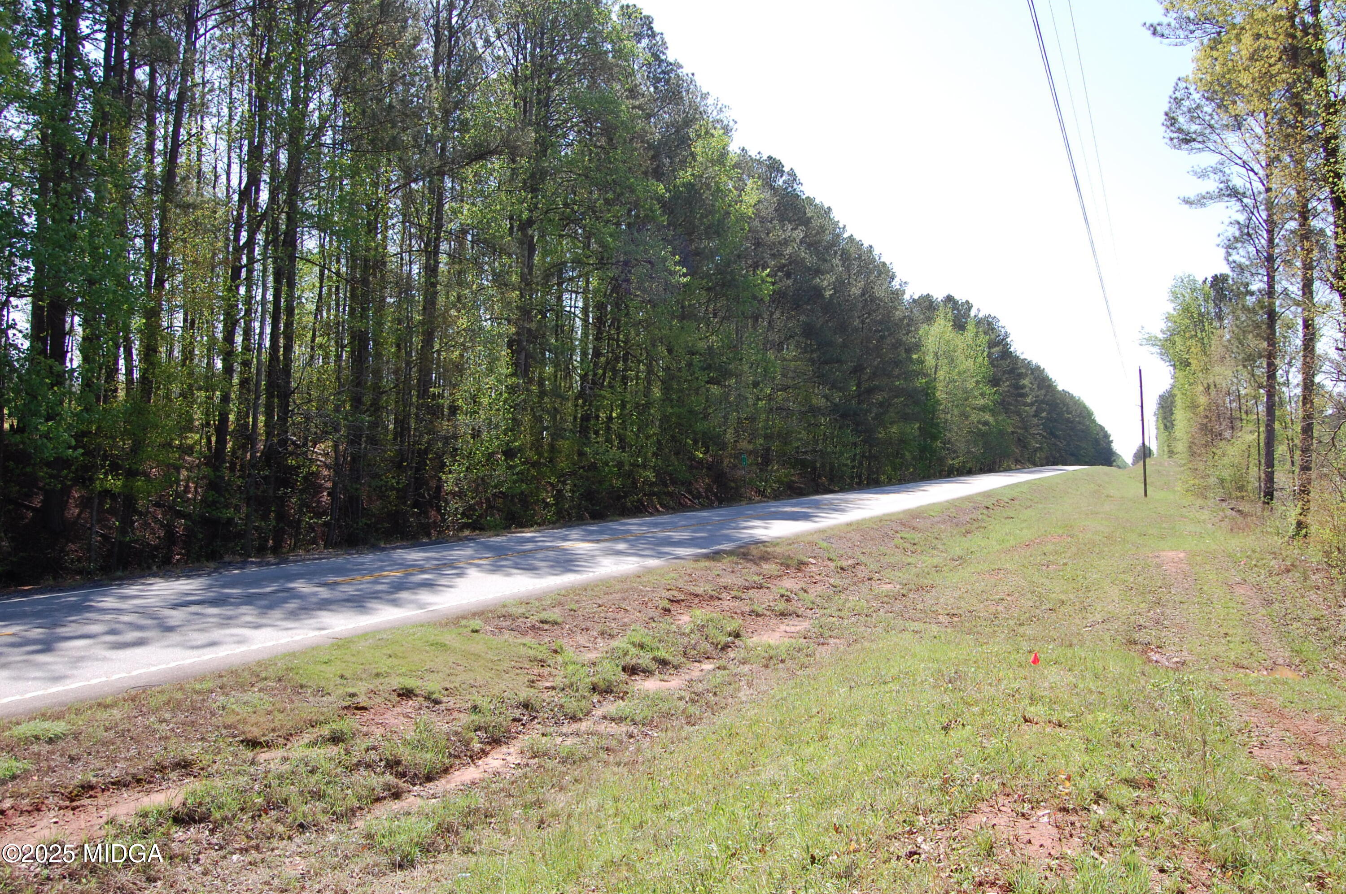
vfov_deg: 45.6
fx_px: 1065
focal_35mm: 28
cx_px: 673
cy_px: 447
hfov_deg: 64.6
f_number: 8
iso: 200
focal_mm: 19
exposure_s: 1/250
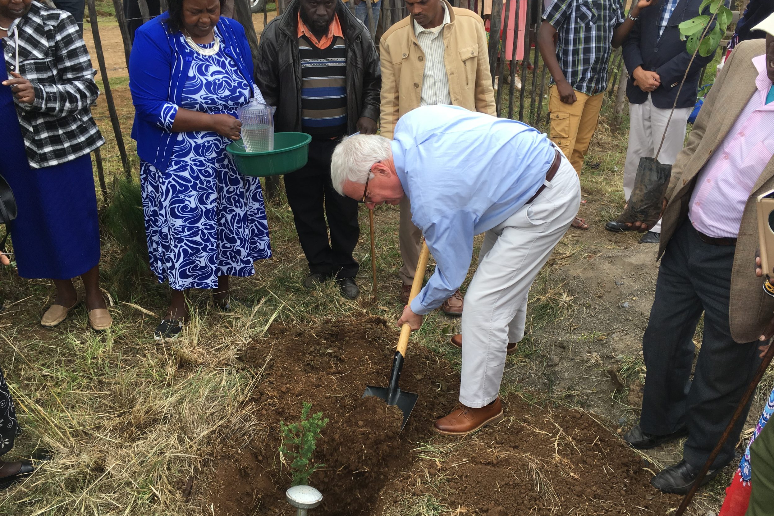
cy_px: 281
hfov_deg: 60.3
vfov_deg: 42.3
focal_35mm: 31
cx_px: 392
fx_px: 666
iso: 25
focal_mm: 4.15
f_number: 2.2
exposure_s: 1/381
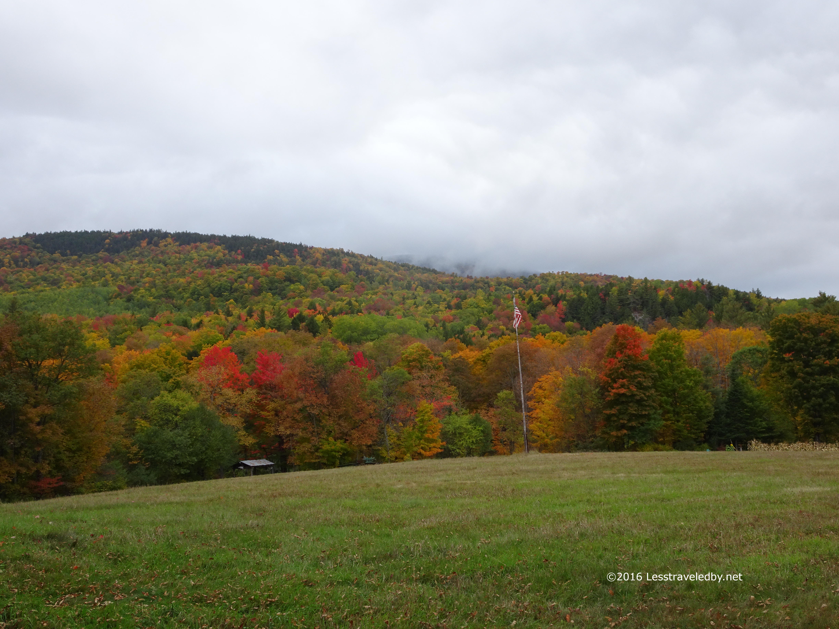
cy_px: 314
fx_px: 969
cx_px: 420
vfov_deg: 36.0
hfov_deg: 46.8
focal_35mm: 40
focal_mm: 6.8
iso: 80
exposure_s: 1/320
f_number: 4
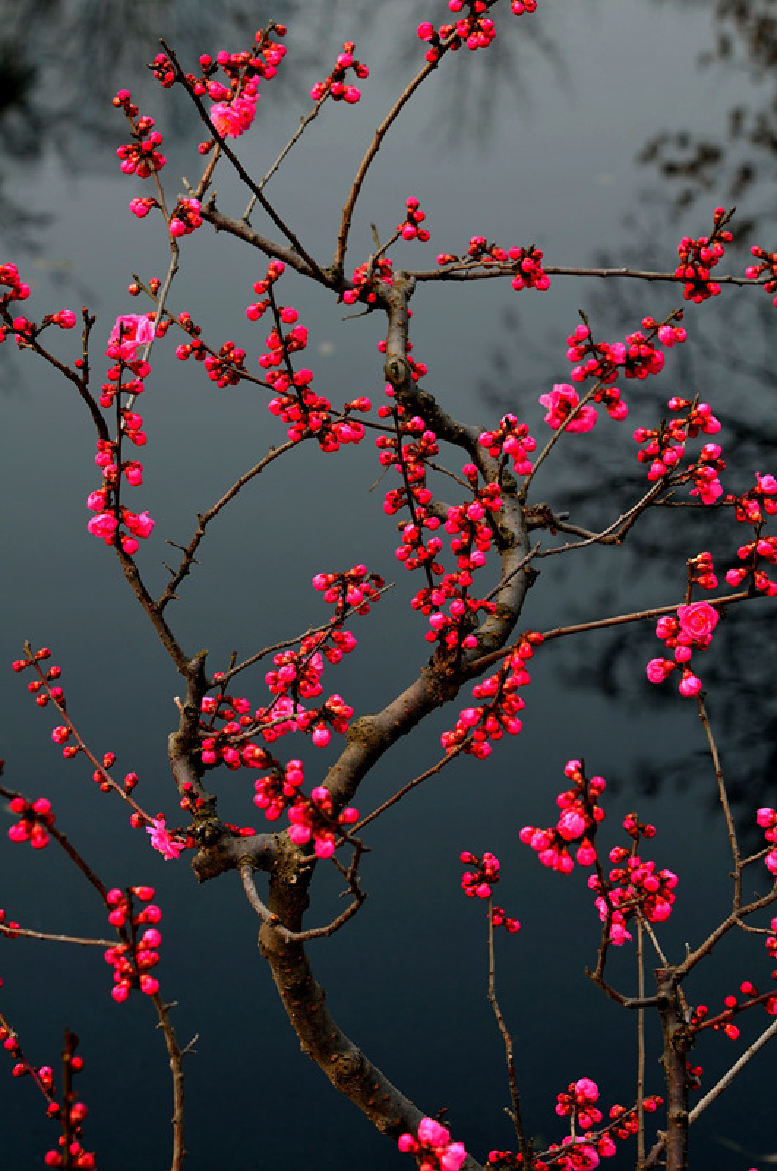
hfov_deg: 15.1
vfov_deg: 22.7
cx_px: 388
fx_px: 2922
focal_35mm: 90
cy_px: 586
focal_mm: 60
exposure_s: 1/60
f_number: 7.1
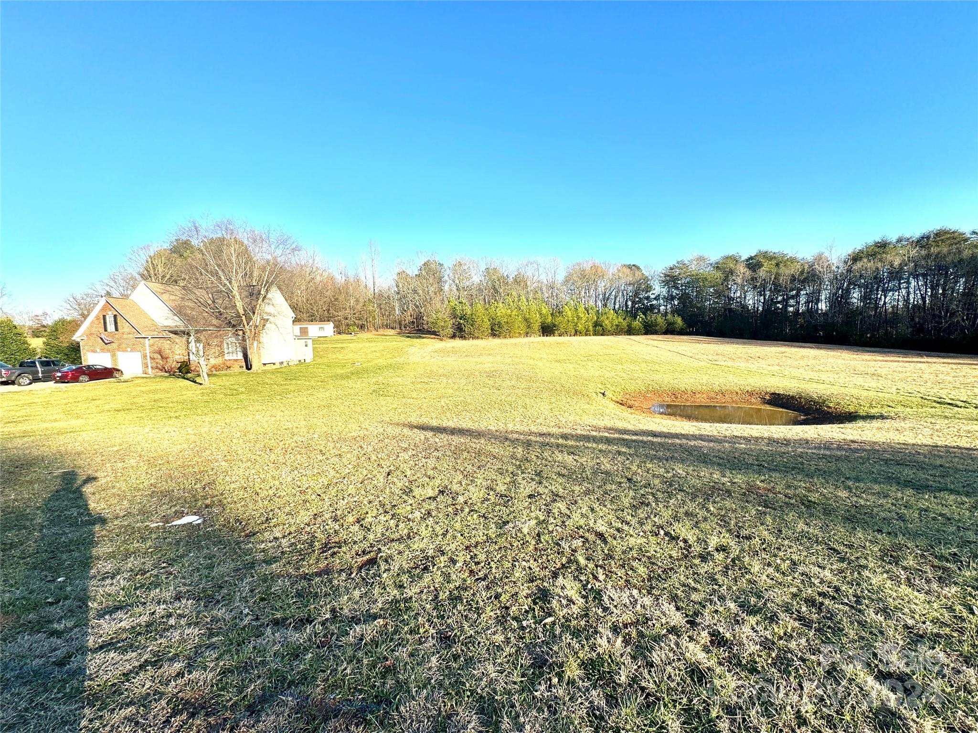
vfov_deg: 85.7
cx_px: 489
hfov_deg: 102.1
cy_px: 366
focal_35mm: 14
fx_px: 396
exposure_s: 1/993
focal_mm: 2.22
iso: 40
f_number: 2.2
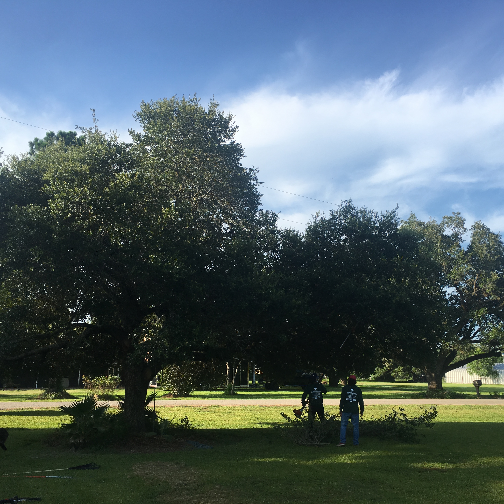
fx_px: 577
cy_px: 254
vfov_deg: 47.2
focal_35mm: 35
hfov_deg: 47.2
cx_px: 274
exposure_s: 1/916
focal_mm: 4.15
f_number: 2.2
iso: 25
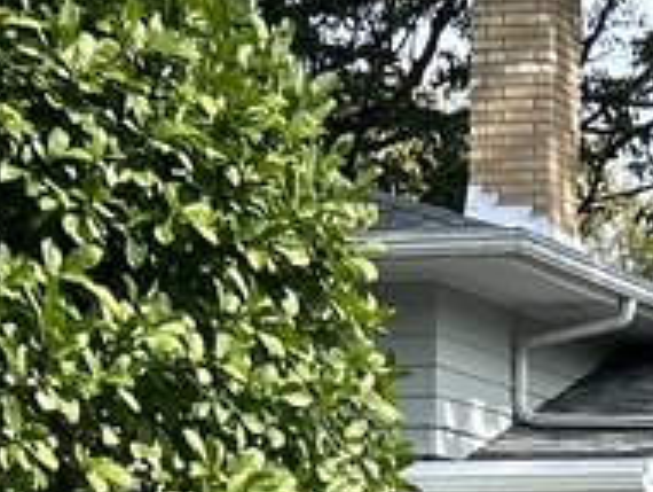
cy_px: 1132
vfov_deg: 7.2
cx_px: 533
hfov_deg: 10.0
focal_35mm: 197
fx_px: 3721
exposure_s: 1/1869
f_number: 1.5
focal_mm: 5.7
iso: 50
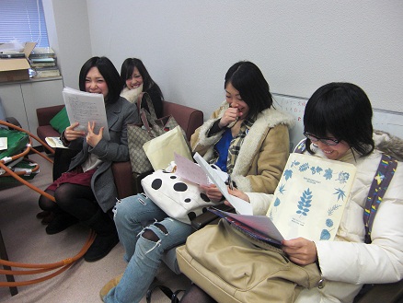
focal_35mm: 28
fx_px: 326
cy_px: 152
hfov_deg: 63.4
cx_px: 202
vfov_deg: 49.8
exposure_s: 1/80
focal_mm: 4.9
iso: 200
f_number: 2.6
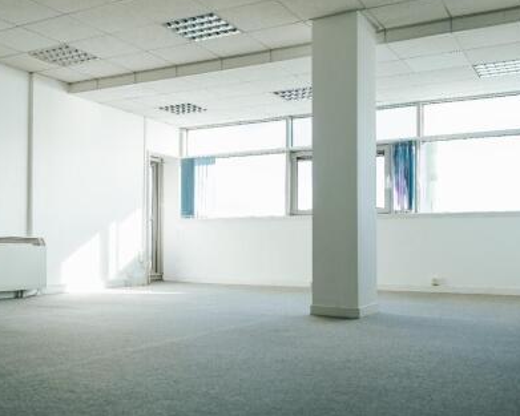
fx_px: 616
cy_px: 207
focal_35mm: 40
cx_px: 215
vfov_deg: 37.4
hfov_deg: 45.6
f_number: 3.2
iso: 400
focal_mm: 35
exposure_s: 1/320
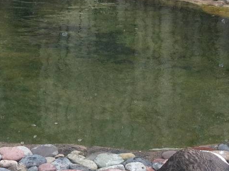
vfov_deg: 11.9
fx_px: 785
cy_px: -71
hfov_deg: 16.5
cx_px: 76
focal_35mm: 119
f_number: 2.8
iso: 80
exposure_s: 1/313
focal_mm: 3.85
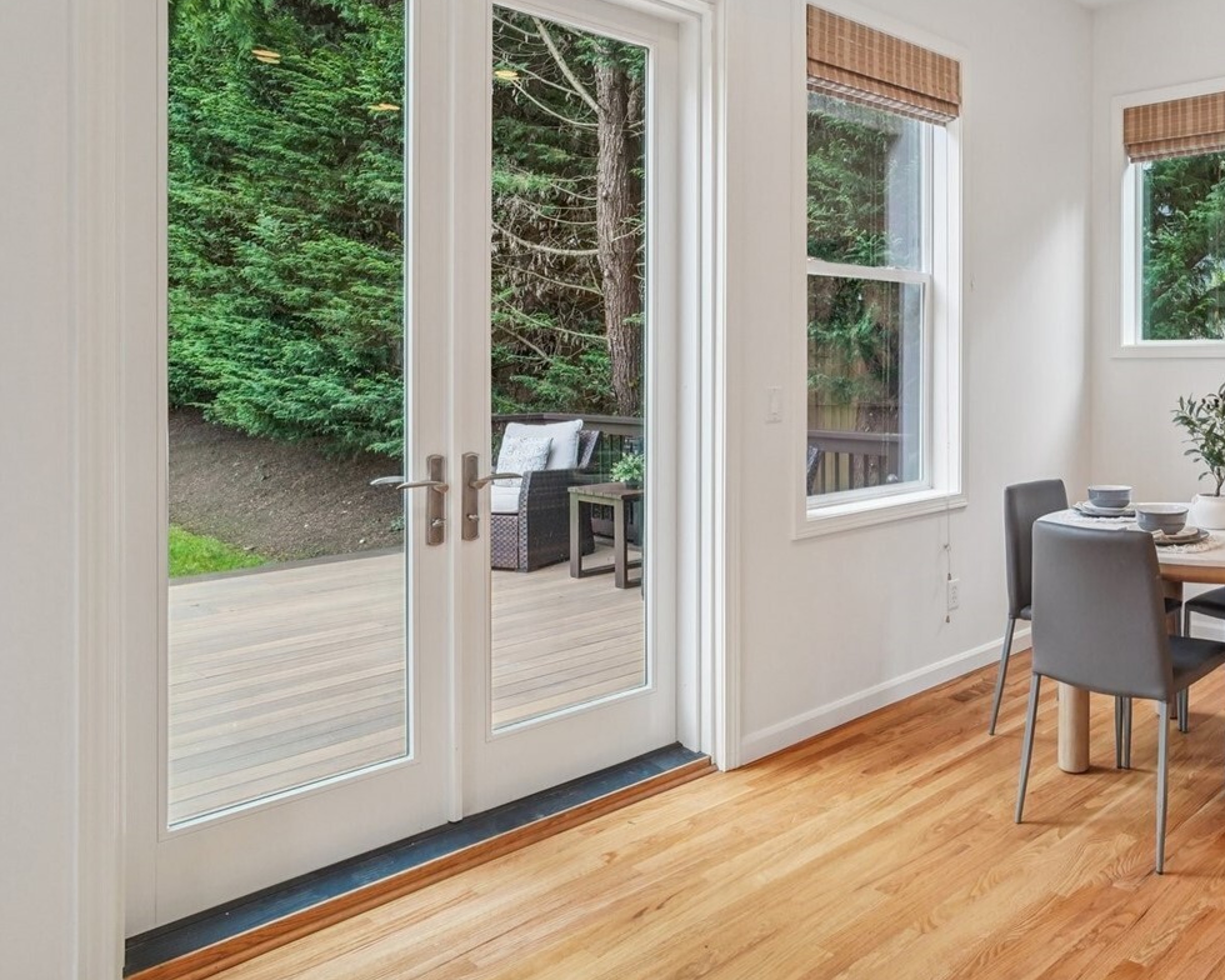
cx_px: 978
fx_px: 943
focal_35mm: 26
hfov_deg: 60.7
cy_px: 369
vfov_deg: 54.3
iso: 1600
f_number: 8
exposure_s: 1/50
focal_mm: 16
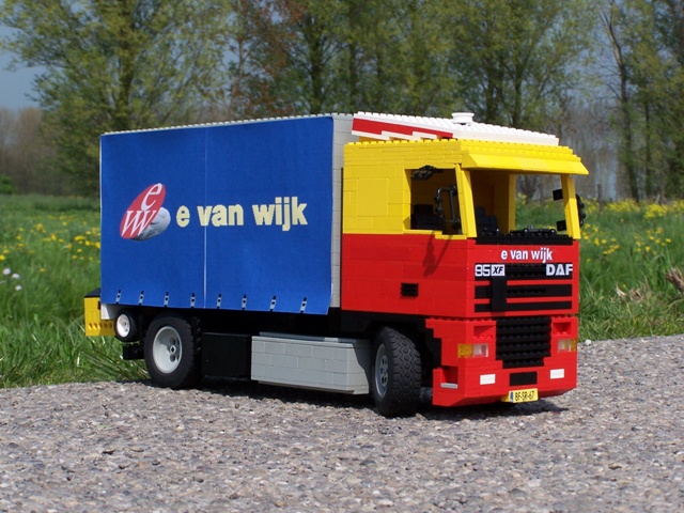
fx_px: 1620
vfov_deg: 18.0
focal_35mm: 82
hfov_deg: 23.8
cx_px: 342
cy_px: 256
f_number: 5
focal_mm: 13.7
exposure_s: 1/800
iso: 80
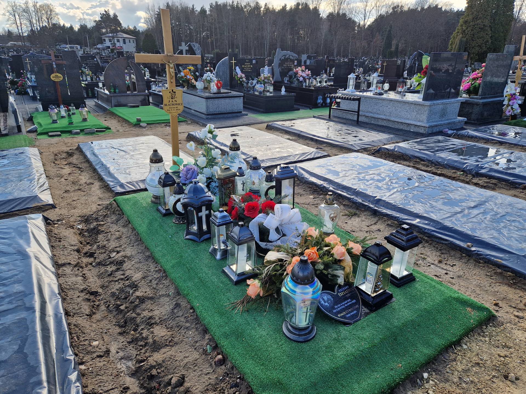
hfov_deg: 73.9
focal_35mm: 23
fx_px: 349
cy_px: 197
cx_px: 263
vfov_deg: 58.9
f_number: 1.8
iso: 50
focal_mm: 5.4
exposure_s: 1/676
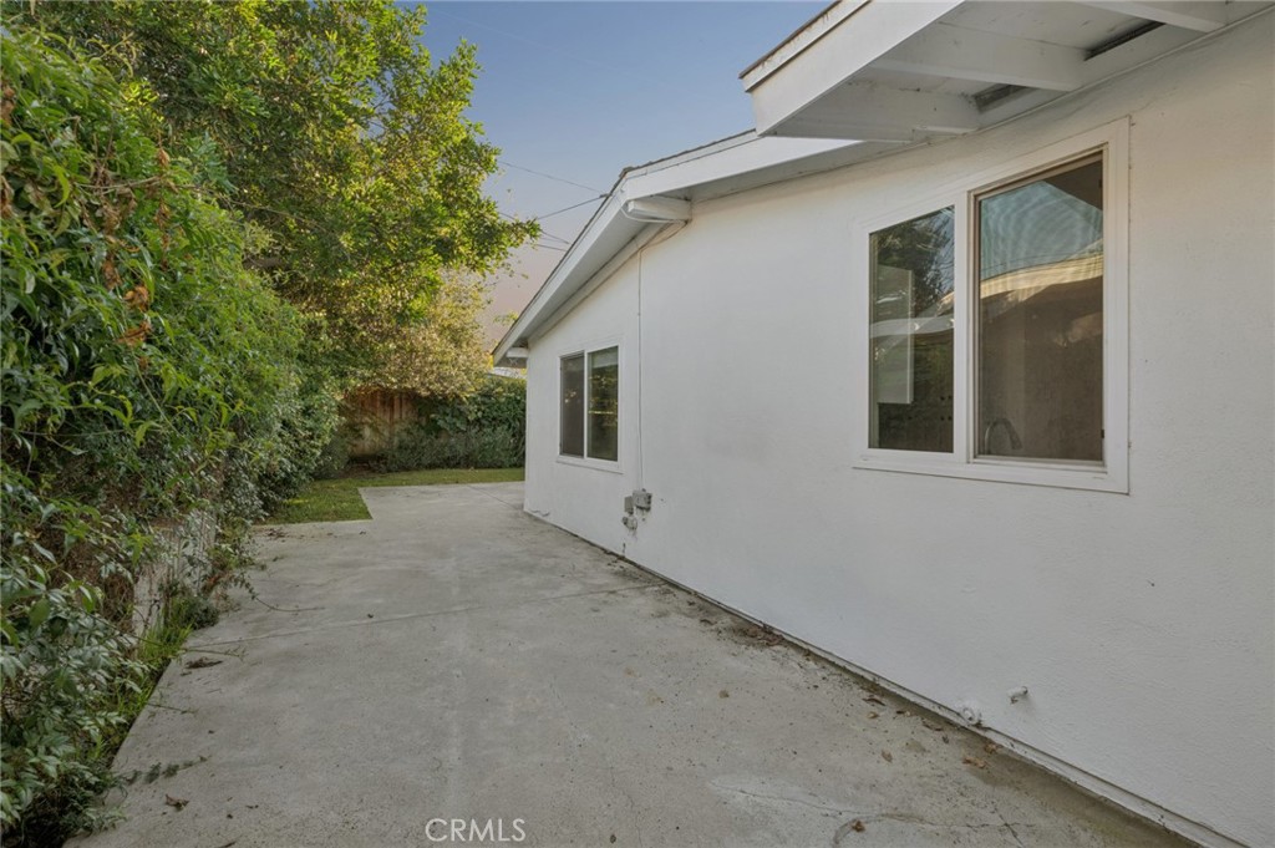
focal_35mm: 17
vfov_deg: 70.3
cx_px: 638
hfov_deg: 93.3
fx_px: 602
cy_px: 424
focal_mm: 17
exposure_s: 1/25
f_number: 11
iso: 125
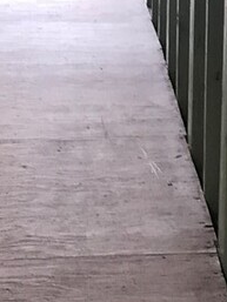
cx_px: 88
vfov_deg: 12.4
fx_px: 1372
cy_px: -26
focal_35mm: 157
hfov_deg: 9.5
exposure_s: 1/60
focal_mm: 3.99
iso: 32
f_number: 1.8
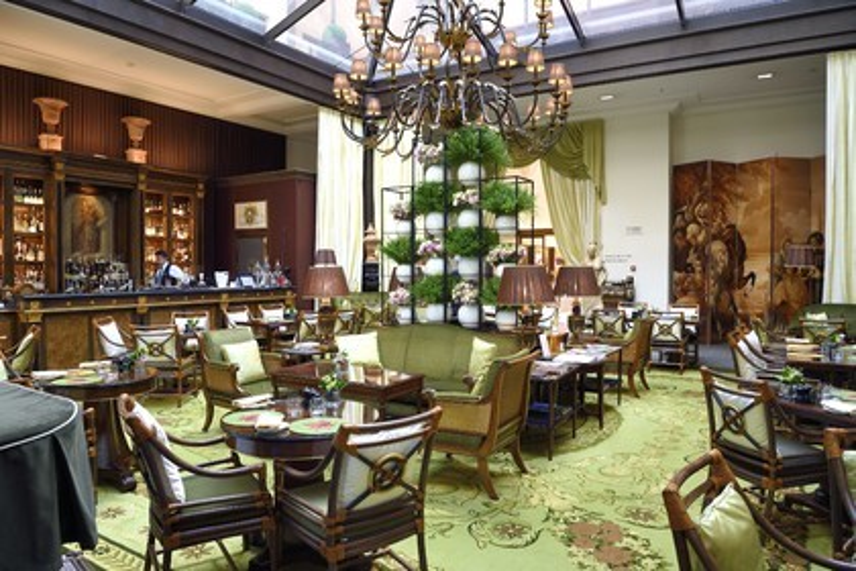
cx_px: 428
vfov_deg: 53.1
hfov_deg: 73.7
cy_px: 286
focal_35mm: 24
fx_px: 571
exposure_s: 1/25
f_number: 6.3
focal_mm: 24
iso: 800
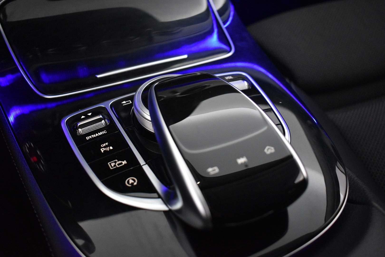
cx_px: 192
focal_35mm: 36
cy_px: 128
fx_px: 385
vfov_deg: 36.9
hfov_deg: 53.1
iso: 3200
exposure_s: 1/40
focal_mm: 24
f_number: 3.8
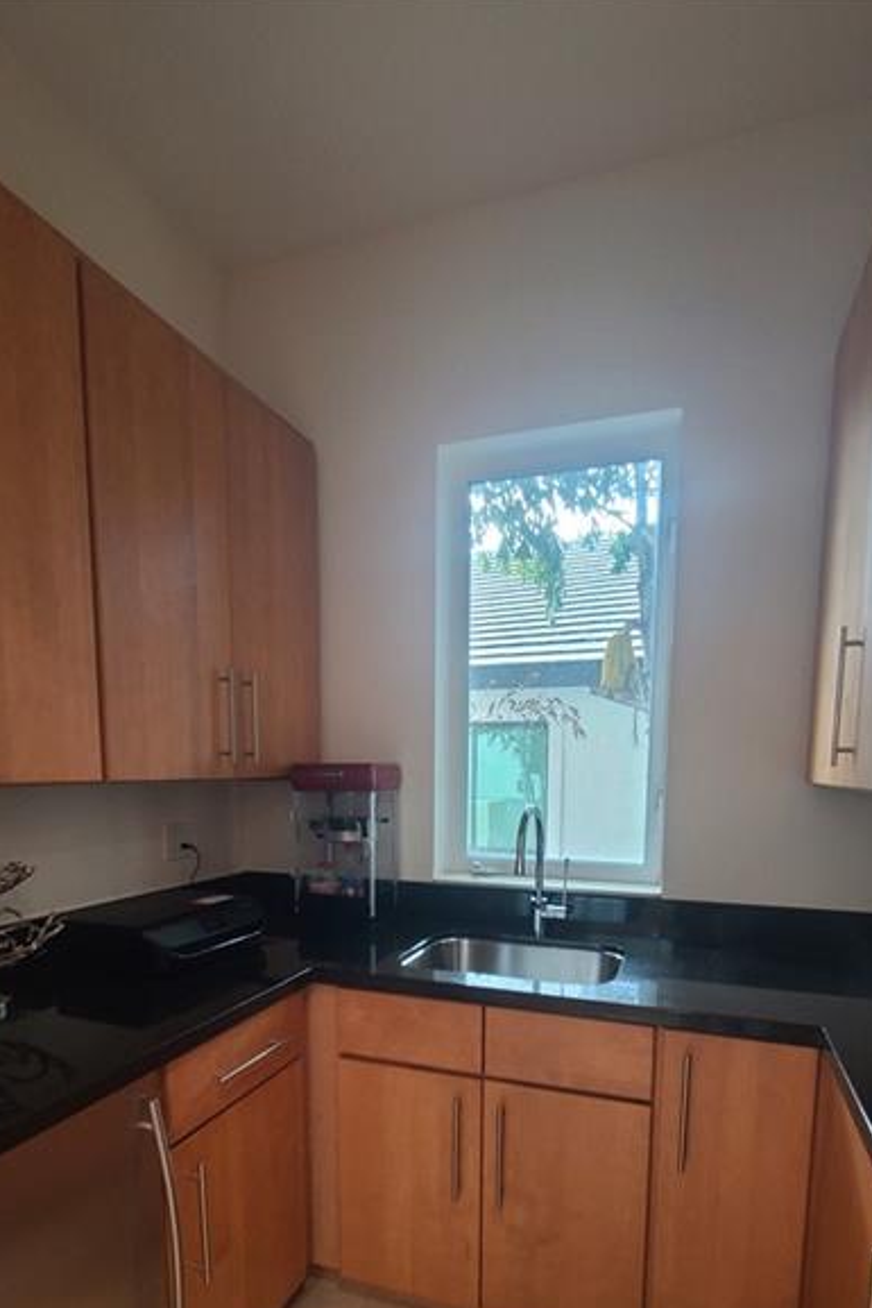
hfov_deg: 67.4
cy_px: 861
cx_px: 451
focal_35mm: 18
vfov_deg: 87.1
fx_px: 654
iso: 200
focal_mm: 2.2
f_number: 2.2
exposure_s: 1/60
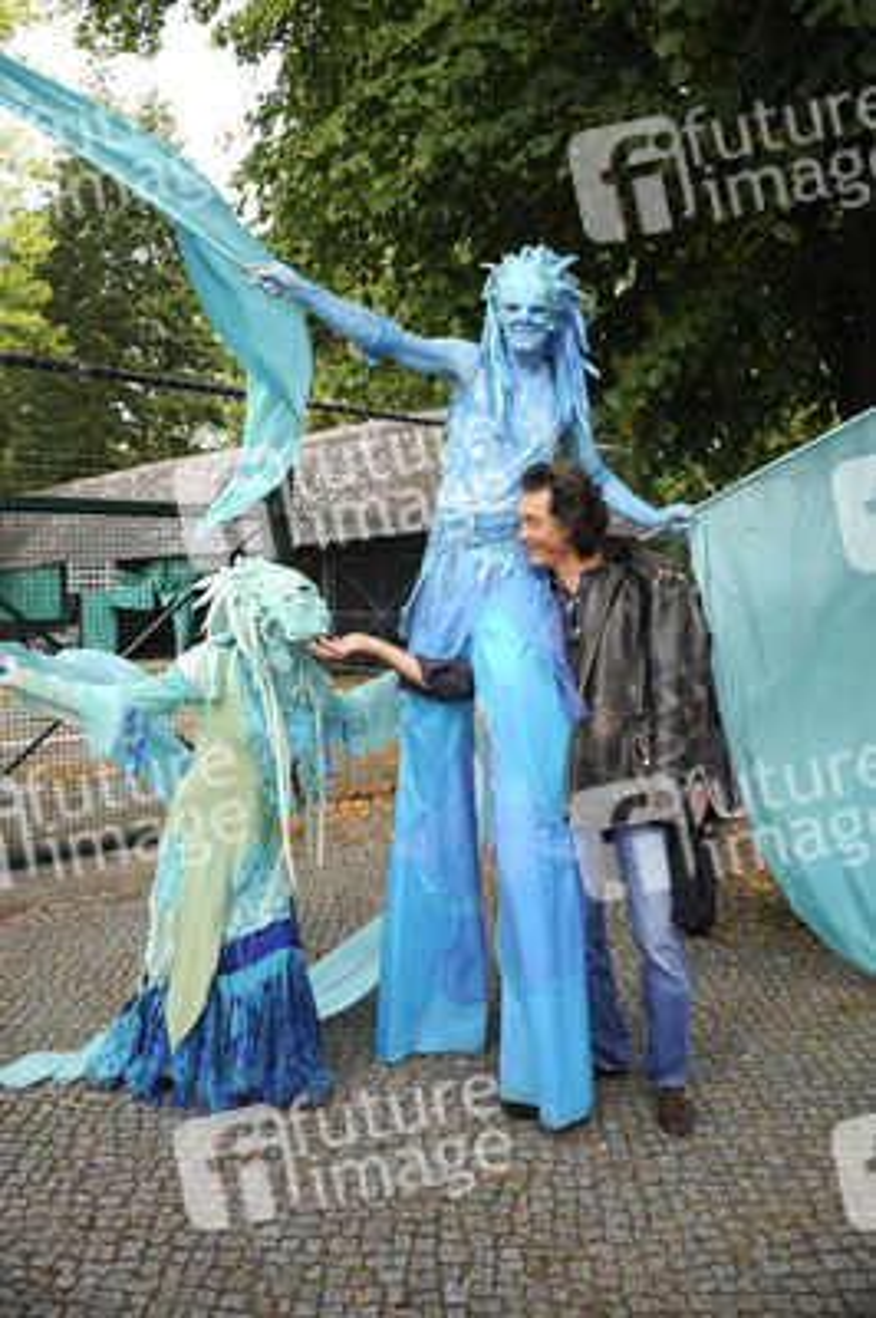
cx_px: 438
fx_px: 1024
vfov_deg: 65.5
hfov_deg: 46.3
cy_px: 659
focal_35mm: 28
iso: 400
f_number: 6.3
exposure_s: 1/200
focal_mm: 28
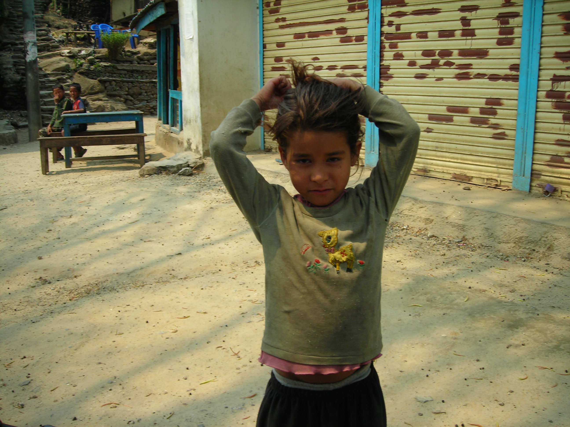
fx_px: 626
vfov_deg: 37.7
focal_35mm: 38
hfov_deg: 49.0
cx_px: 285
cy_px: 214
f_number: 3.2
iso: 50
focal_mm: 6.3
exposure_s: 1/337
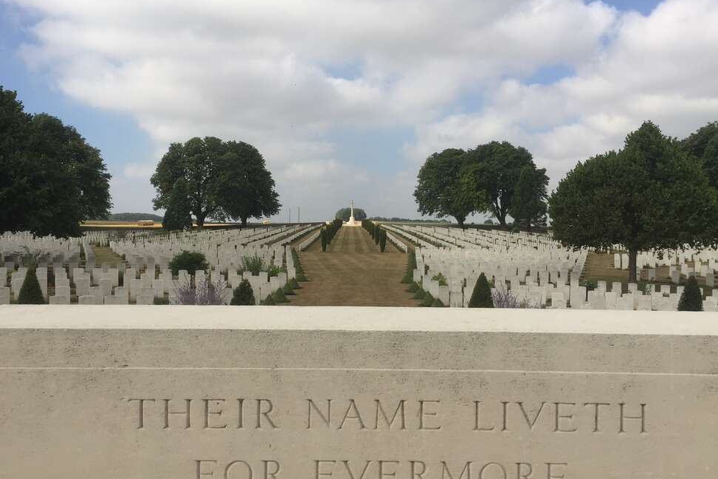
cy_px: 258
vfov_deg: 42.3
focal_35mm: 31
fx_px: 618
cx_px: 358
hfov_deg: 60.3
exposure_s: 1/2825
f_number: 2.2
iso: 32
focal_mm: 4.15
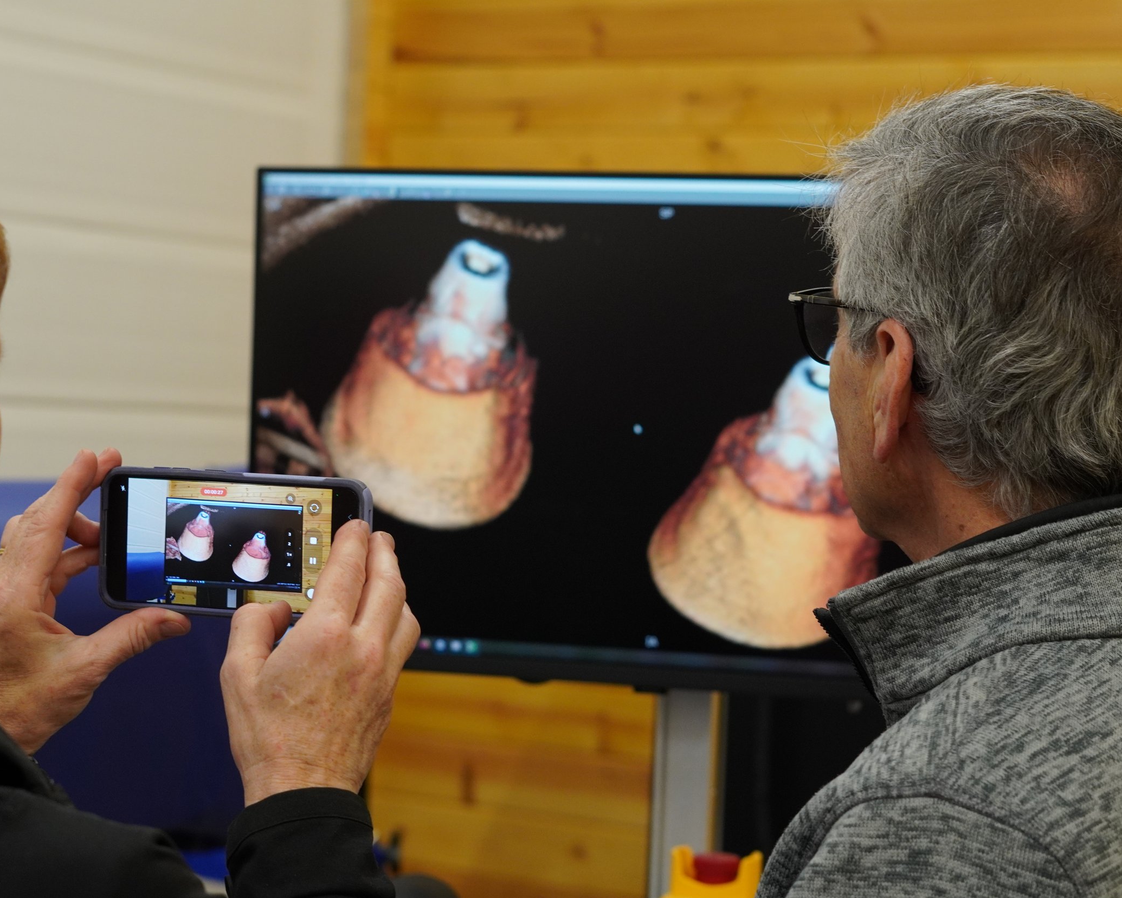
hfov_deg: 22.5
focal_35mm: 85
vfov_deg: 18.1
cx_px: 476
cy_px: 451
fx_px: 2823
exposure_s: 1/160
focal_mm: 50
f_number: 4
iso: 1000
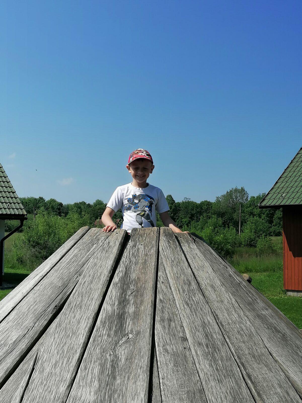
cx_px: 151
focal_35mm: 47
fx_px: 547
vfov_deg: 40.4
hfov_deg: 30.9
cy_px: 202
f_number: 1.8
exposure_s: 1/1786
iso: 50
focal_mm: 4.75
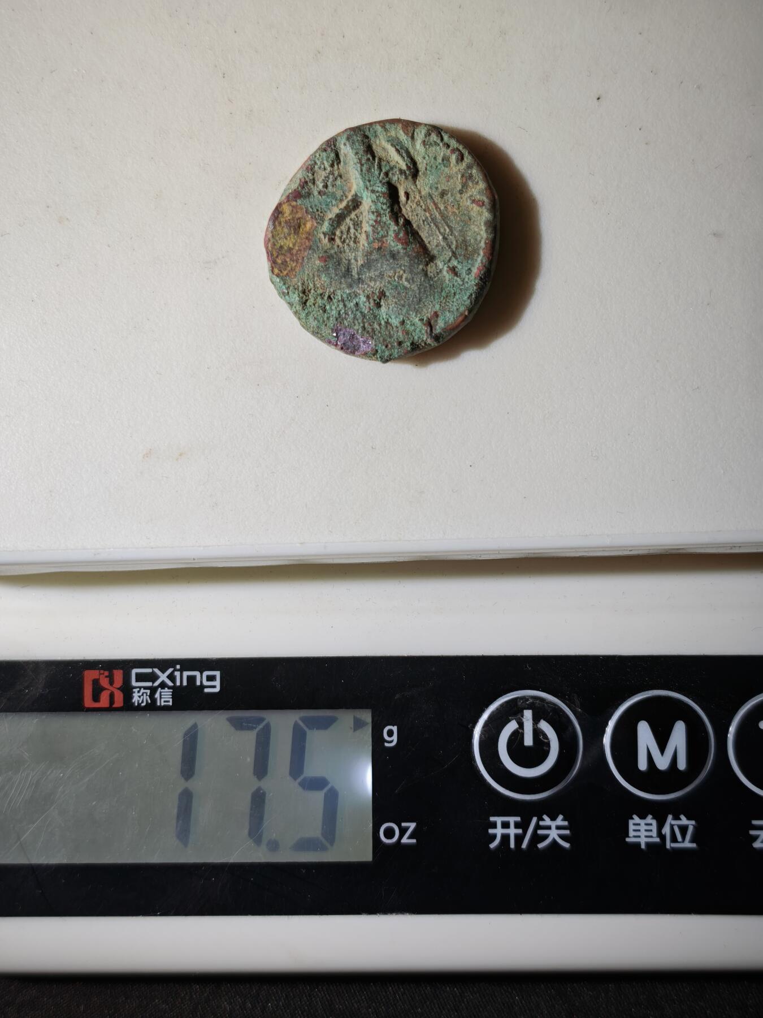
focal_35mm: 50
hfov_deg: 29.1
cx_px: 382
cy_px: 509
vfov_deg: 38.2
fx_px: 1469
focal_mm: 5.85
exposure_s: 1/350
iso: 50
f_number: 1.63
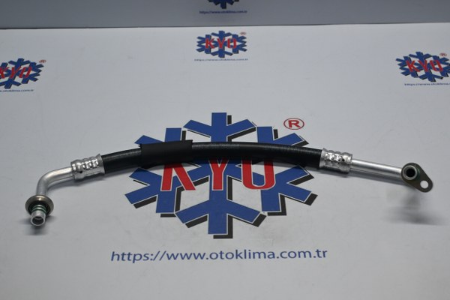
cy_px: 150
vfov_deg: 27.3
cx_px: 225
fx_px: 619
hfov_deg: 40.0
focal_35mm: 50
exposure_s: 1/125
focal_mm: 33
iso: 640
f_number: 5
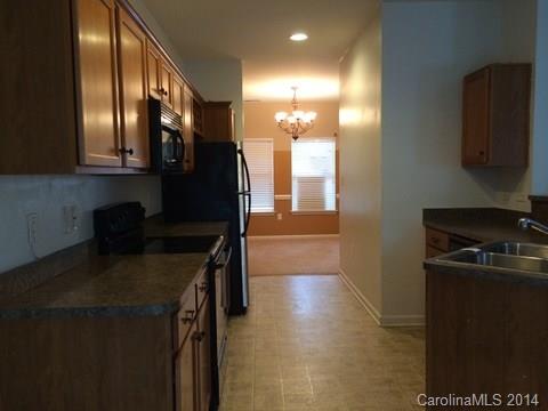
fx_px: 475
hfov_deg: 60.0
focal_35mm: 30
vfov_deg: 46.8
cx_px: 274
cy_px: 206
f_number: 2.2
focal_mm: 4.12
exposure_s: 1/30
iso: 200
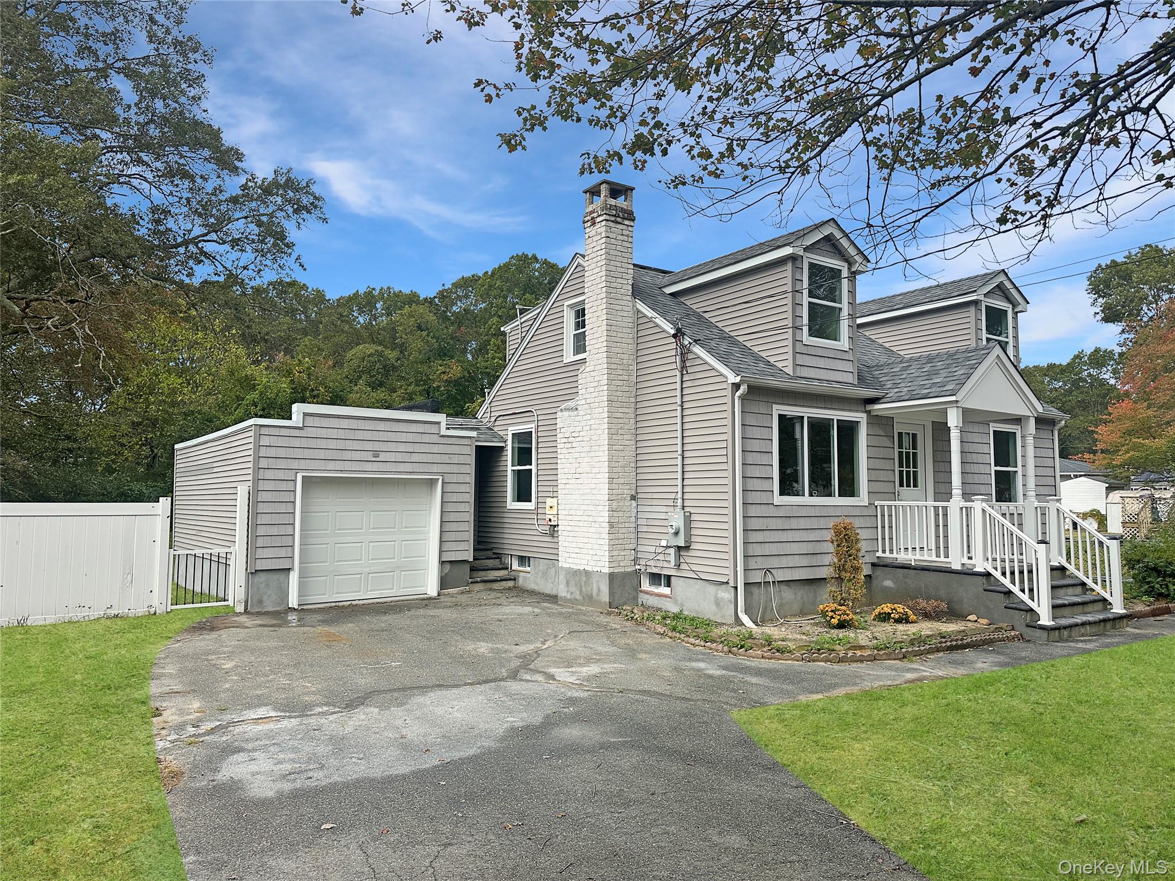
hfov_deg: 71.6
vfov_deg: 56.8
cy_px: 440
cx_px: 588
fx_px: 815
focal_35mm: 24
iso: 80
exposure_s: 1/3356
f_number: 1.78
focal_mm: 6.86
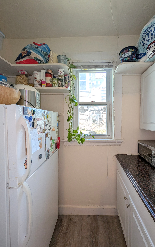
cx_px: 91
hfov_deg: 82.1
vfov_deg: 109.4
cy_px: 123
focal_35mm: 13
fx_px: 88
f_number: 1.95
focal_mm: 2.23
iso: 44
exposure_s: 1/64.4
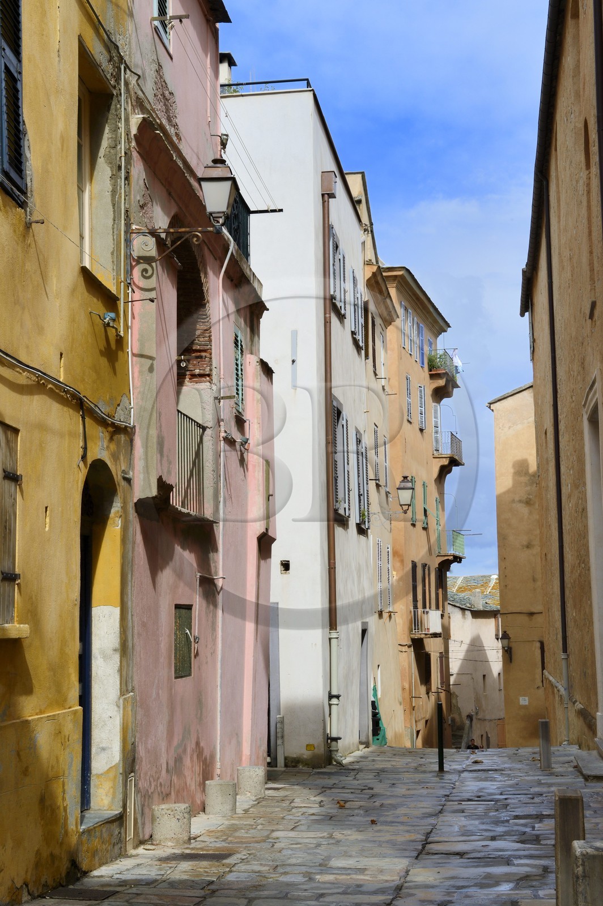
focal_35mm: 58
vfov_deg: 34.5
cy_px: 453
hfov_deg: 23.3
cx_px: 302
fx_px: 1460
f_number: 16
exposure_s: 1/200
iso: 200
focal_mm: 58
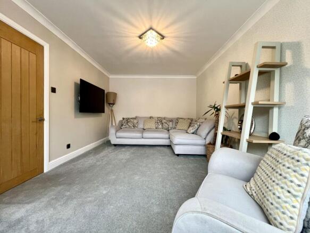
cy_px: 116
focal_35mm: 13
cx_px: 155
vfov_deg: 89.9
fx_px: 116
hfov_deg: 106.2
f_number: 1.8
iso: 250
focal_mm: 1.57
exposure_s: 1/100
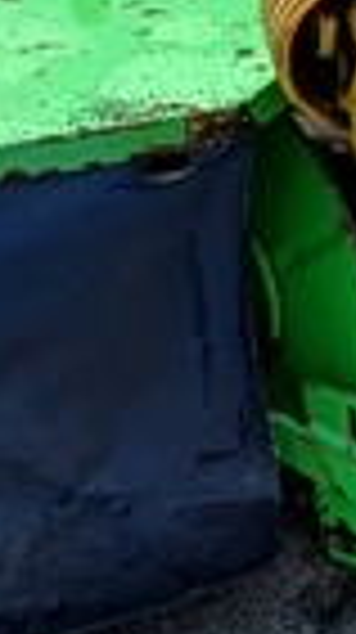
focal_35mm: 124
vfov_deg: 17.1
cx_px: 707
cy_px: 85
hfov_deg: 9.2
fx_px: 2087
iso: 50
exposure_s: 1/898
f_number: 1.8
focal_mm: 4.65
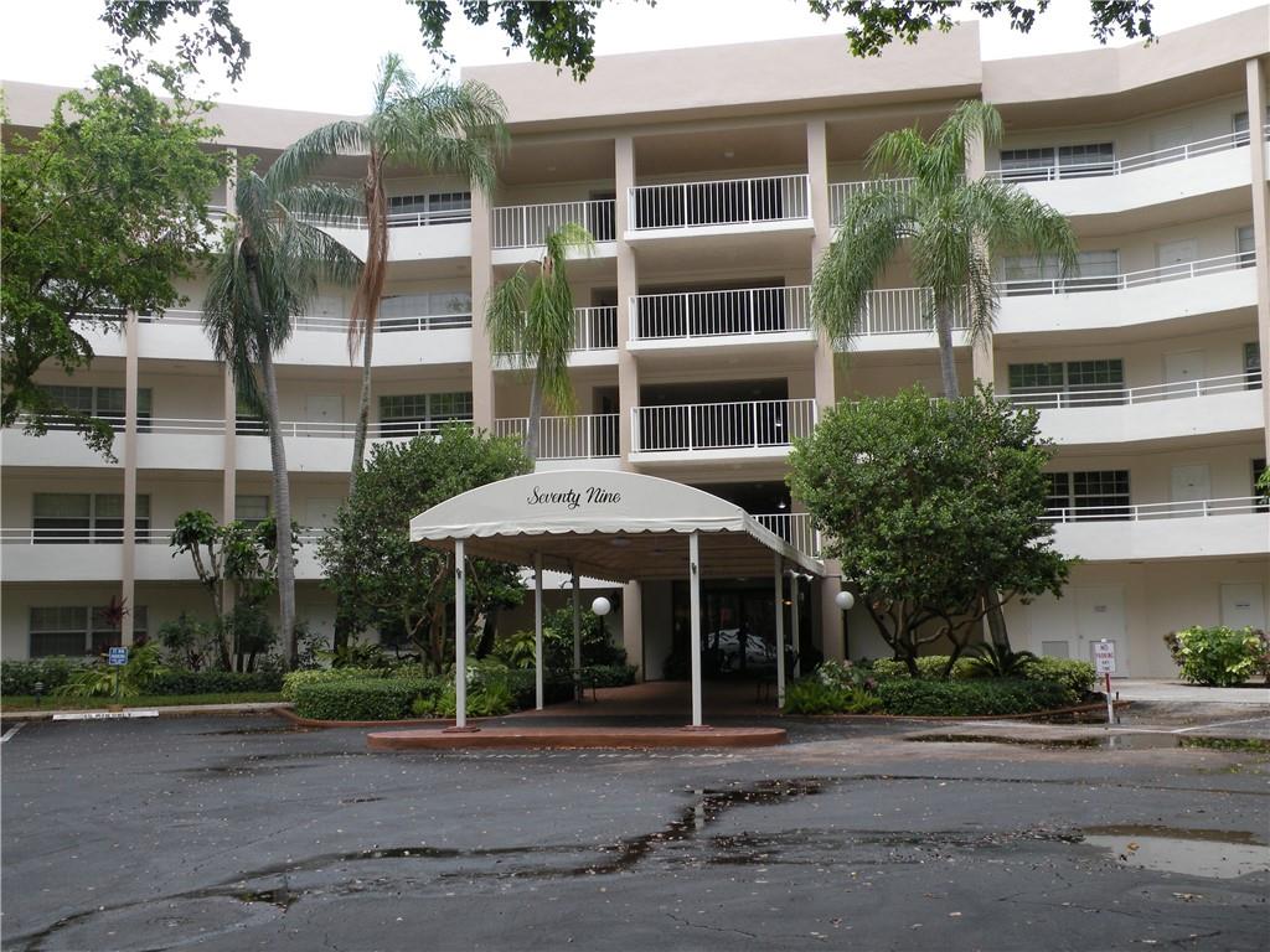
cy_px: 476
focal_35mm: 42
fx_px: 1541
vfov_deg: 34.3
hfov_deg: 44.8
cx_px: 635
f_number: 4.5
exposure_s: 1/140
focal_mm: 7.4
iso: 64
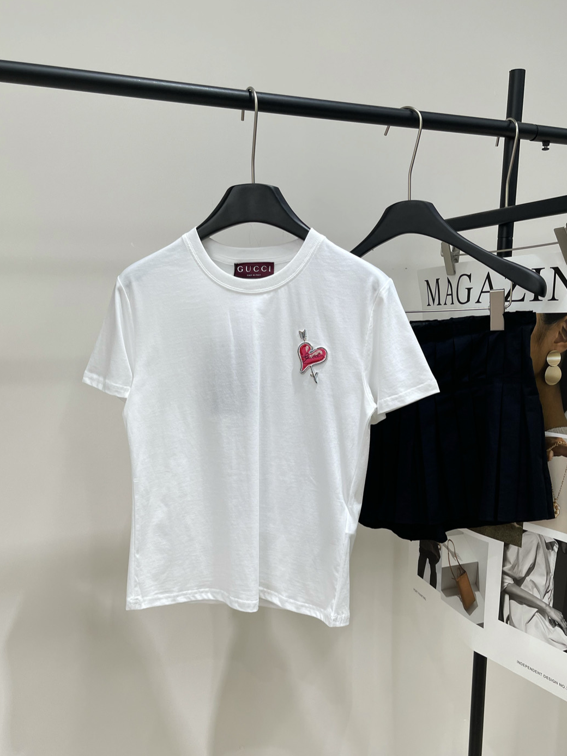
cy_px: 436
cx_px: 258
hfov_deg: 44.1
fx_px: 699
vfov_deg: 56.6
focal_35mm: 32
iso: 32
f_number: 1.6
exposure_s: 1/198
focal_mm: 5.1
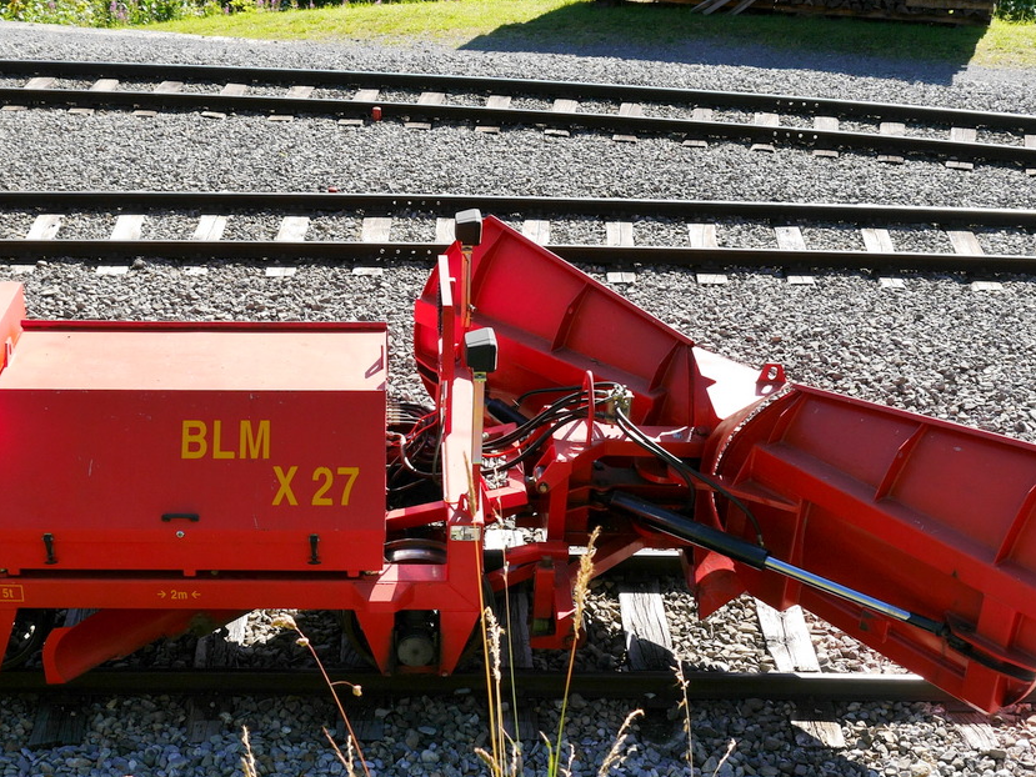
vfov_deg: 26.5
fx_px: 1646
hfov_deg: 34.8
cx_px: 421
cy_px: 486
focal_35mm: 55
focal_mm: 19
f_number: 6.3
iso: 160
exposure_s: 1/250
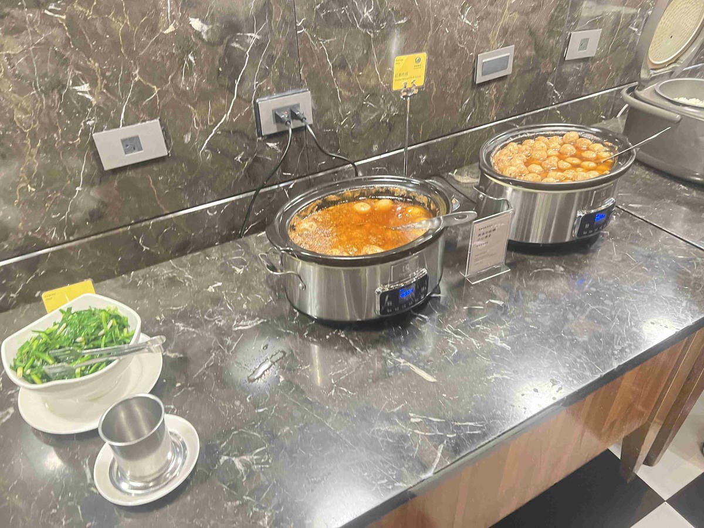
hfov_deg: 67.3
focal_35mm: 26
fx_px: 529
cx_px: 352
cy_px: 264
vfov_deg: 53.1
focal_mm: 5.7
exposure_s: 1/40
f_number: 1.5
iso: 400
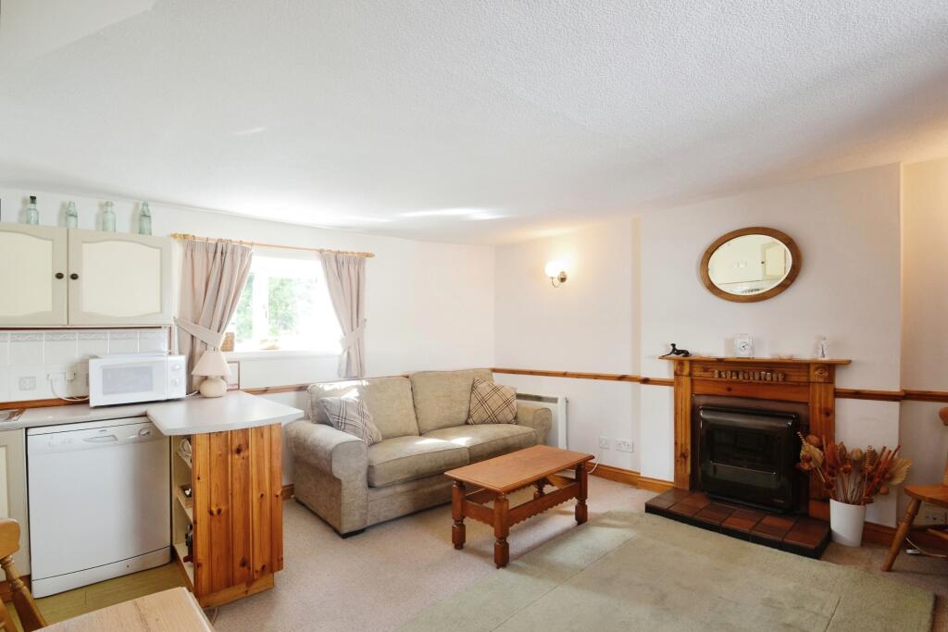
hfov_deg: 95.0
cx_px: 474
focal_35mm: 16
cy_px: 316
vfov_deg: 72.1
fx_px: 435
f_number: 9
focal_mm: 11
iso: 160
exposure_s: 1/8
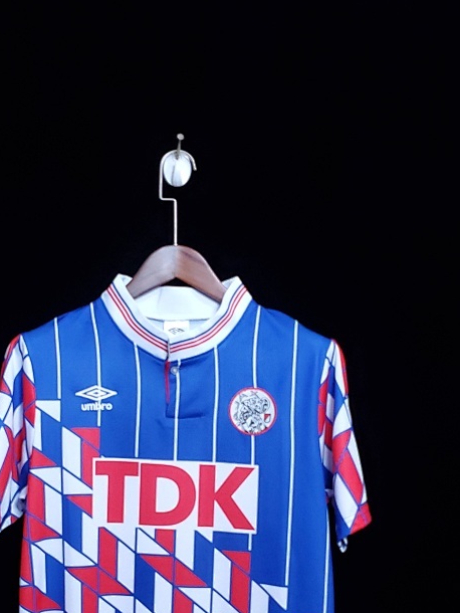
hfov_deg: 31.4
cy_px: 458
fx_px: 814
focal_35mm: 46
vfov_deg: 40.1
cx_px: 177
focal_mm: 4.3
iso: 400
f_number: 1.5
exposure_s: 1/90
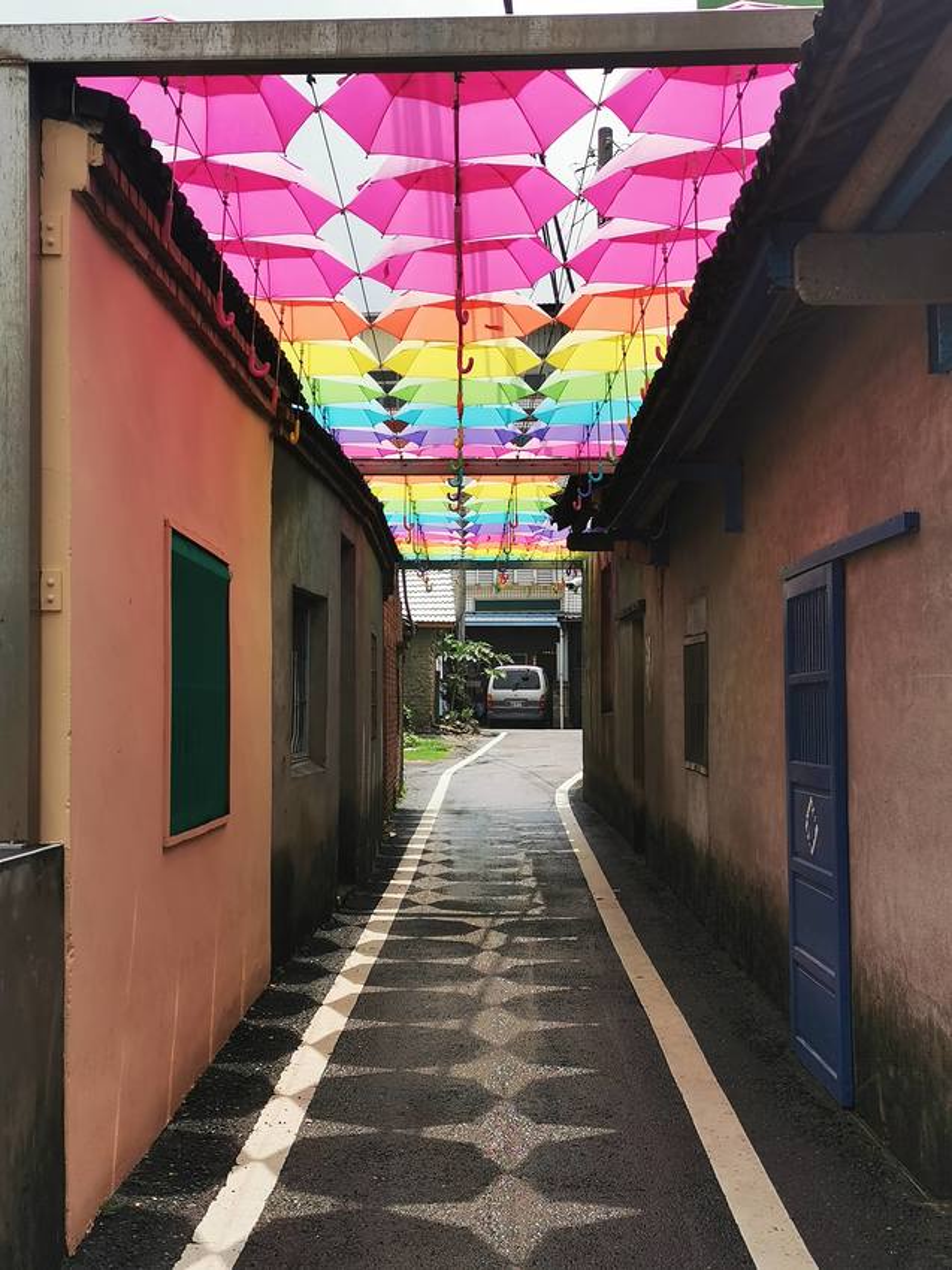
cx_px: 476
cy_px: 635
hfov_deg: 32.2
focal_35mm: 45
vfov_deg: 42.1
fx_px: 1651
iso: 50
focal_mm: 5.58
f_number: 1.8
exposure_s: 1/3745
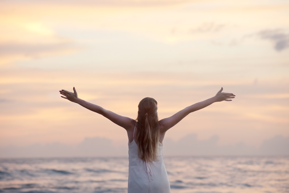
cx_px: 144
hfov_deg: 14.2
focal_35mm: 145
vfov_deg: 9.5
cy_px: 96
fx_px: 1163
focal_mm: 145
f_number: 4.5
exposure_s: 1/200
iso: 1250
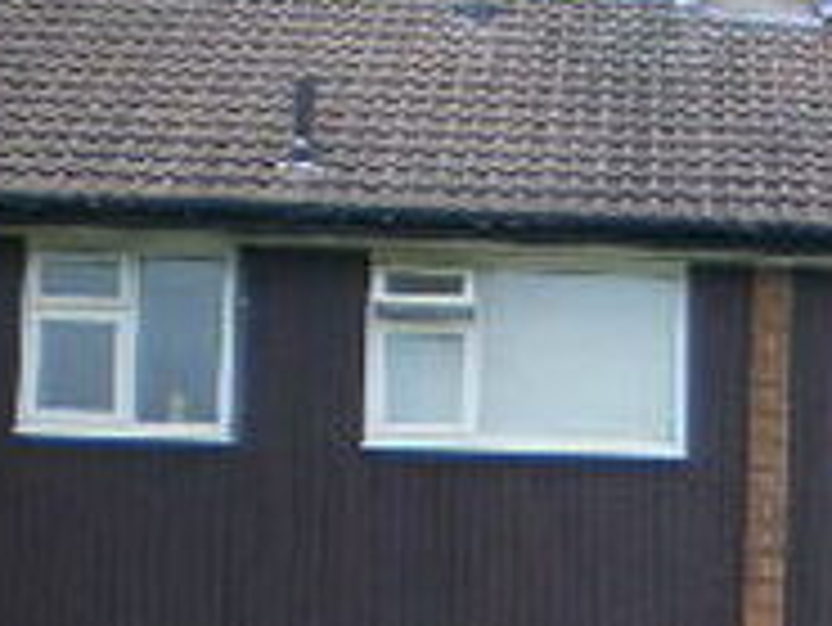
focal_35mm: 136
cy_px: 1083
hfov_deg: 13.1
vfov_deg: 10.4
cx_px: 1507
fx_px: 3271
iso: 64
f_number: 3.1
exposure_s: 1/160
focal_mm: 6.3
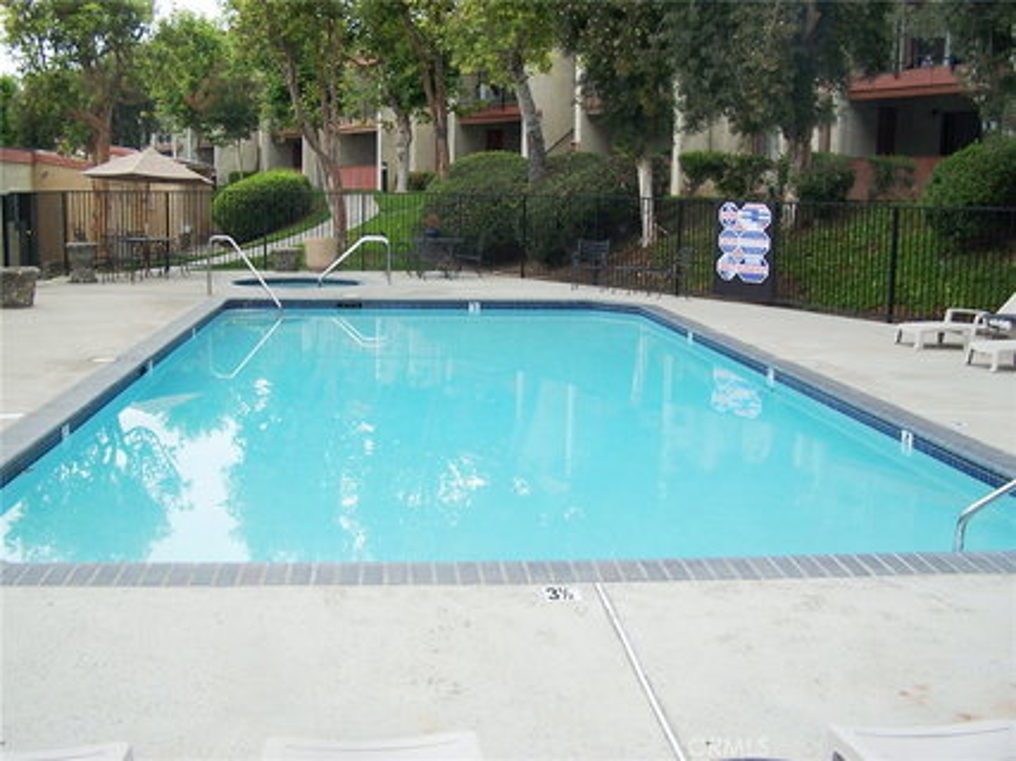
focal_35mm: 38
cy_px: 380
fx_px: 1115
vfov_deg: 37.7
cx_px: 508
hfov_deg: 49.0
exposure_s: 1/250
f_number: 2.8
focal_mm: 6.3
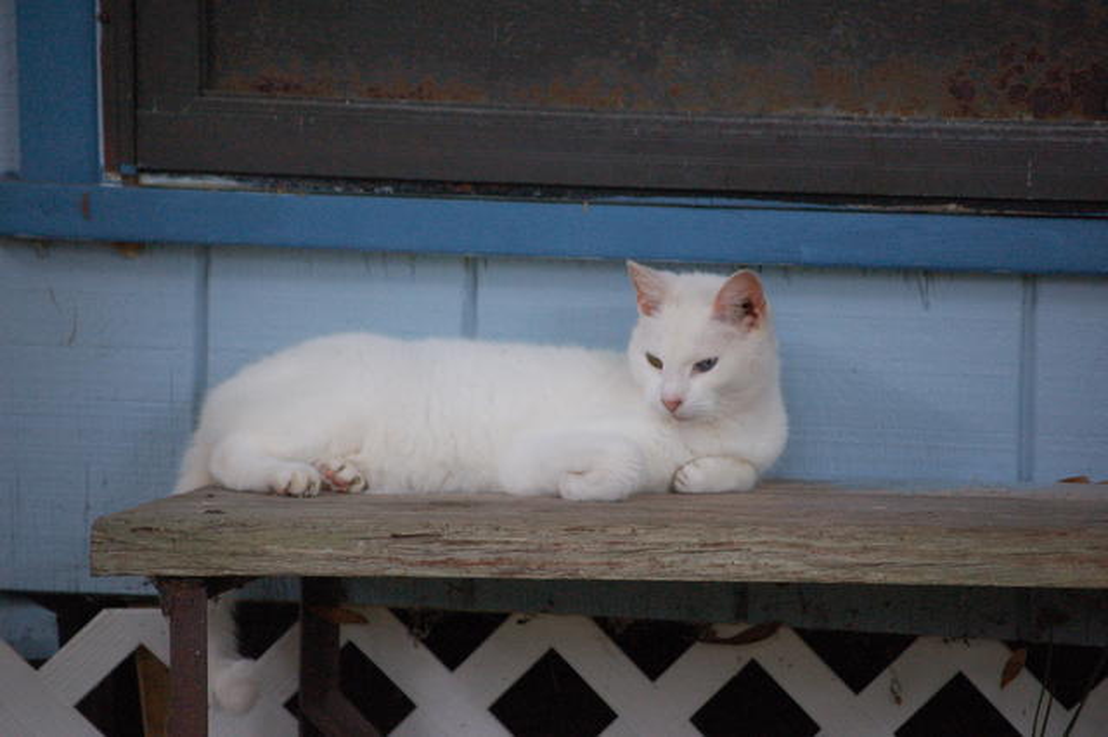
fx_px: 5629
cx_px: 554
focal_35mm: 183
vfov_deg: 7.5
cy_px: 368
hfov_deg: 11.2
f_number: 5
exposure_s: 1/200
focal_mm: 122
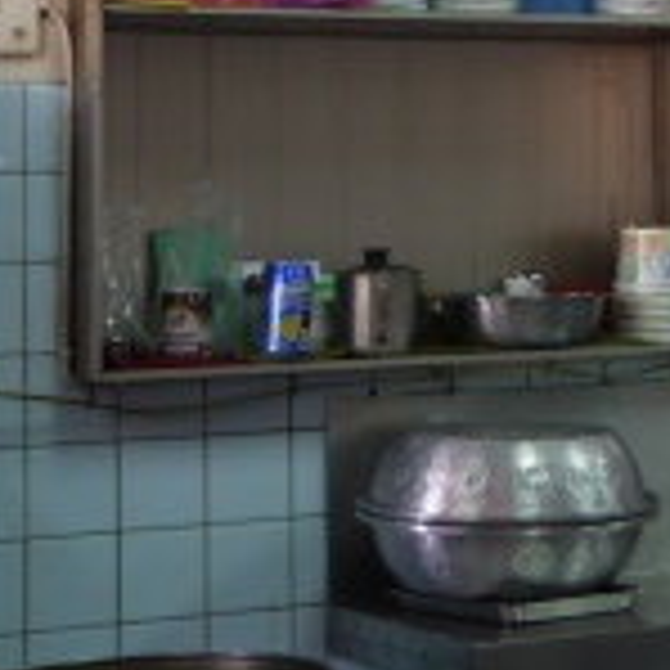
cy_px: -36
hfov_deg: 13.6
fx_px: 2672
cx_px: 931
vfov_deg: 14.0
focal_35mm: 122
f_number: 4.8
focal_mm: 23
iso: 800
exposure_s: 1/60
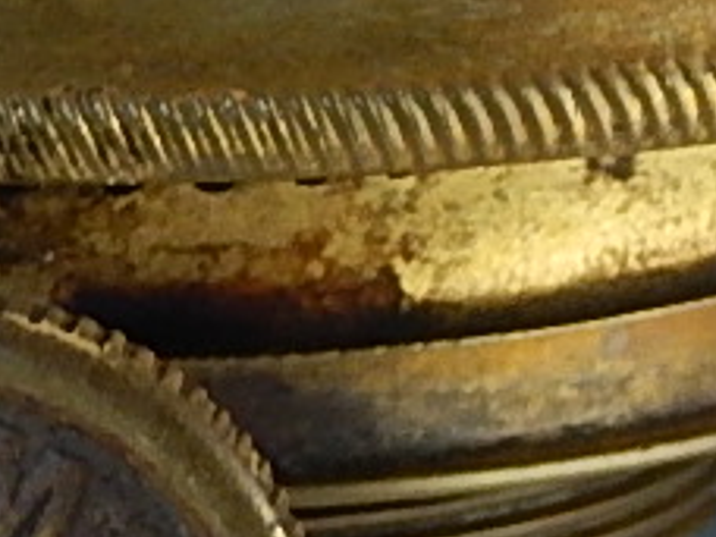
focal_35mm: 729
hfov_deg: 2.7
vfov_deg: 2.0
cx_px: -126
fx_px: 15079
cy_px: 515
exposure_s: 1/30
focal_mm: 18.7
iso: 220
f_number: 4.5
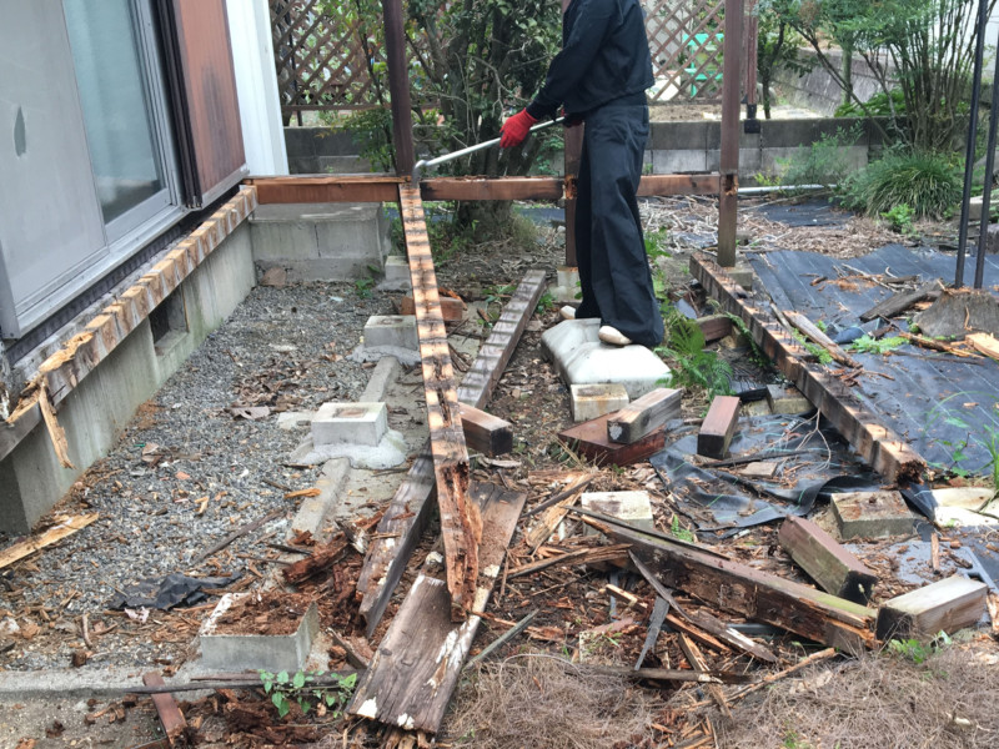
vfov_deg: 48.2
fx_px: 837
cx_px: 500
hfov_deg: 61.7
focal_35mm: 29
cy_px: 374
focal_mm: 4.15
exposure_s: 1/60
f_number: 2.2
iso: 25
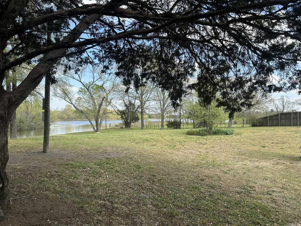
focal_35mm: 24
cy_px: 113
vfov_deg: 56.8
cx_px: 150
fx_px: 209
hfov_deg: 71.6
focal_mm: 6.86
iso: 80
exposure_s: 1/1393
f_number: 1.78
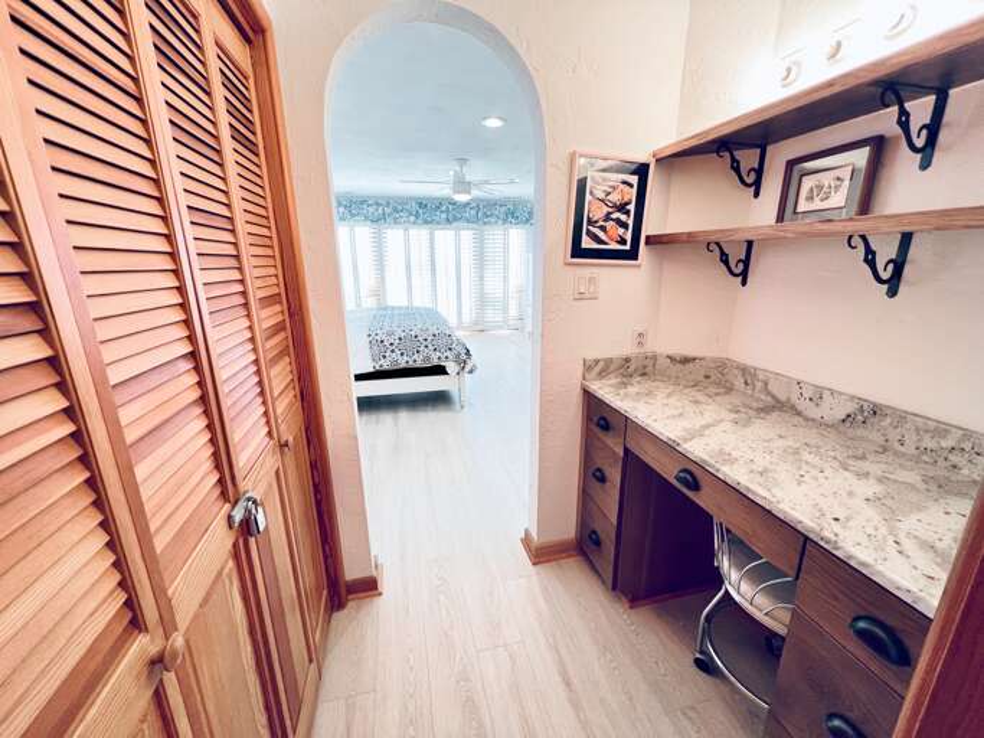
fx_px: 369
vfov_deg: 89.9
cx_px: 492
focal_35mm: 13
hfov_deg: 106.2
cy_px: 369
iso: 125
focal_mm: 1.57
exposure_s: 1/60
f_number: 1.8
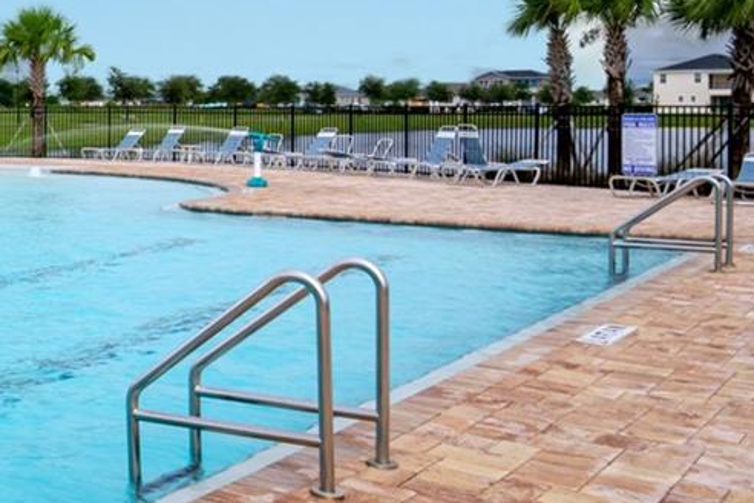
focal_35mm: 54
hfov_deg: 28.8
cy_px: 122
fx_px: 1123
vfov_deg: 24.9
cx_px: -270
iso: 100
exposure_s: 1/1000
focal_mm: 11
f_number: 11
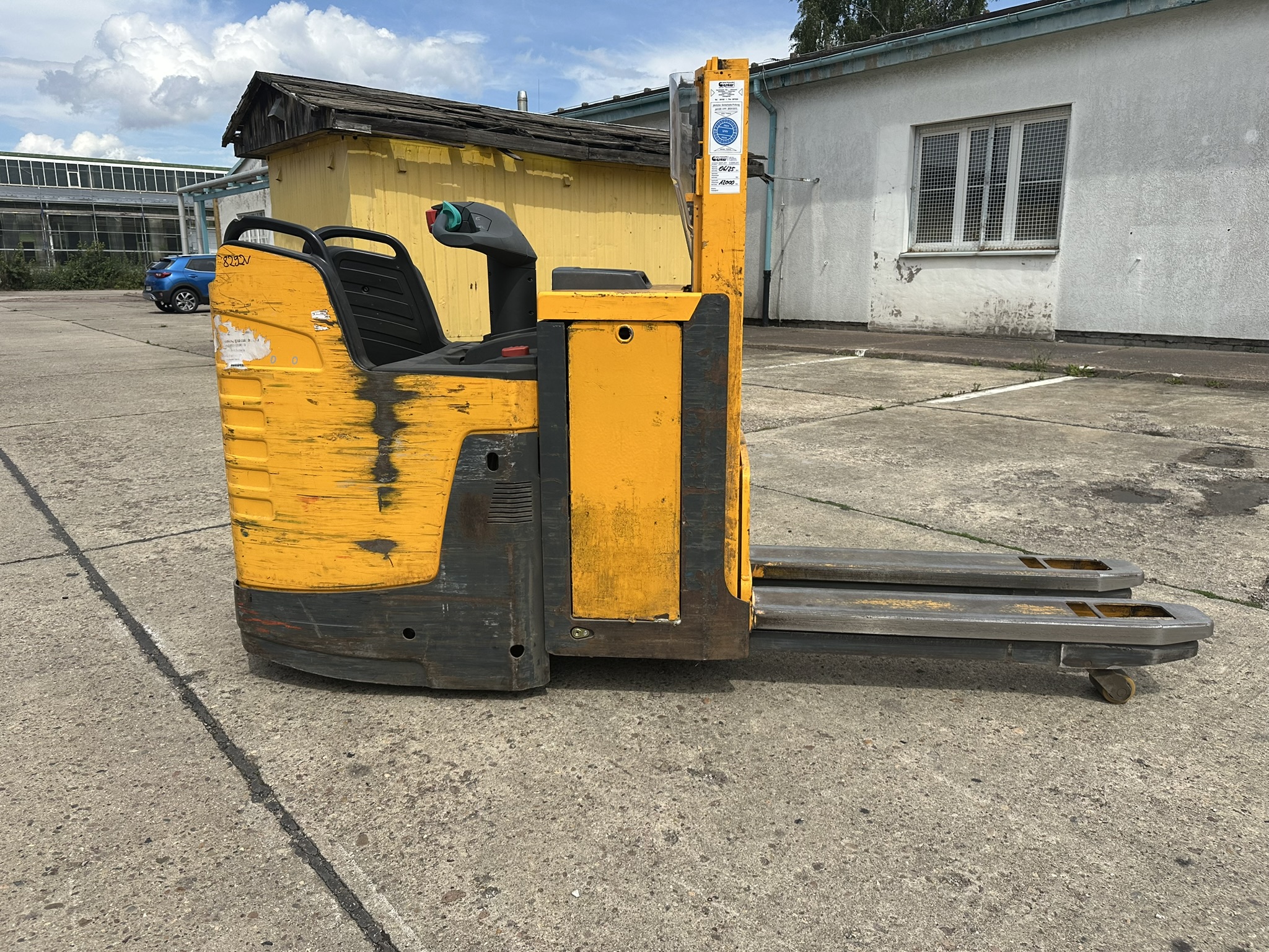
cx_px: 634
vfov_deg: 56.8
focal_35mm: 24
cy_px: 476
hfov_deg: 71.6
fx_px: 880
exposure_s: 1/5000
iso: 80
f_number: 1.78
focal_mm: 6.86
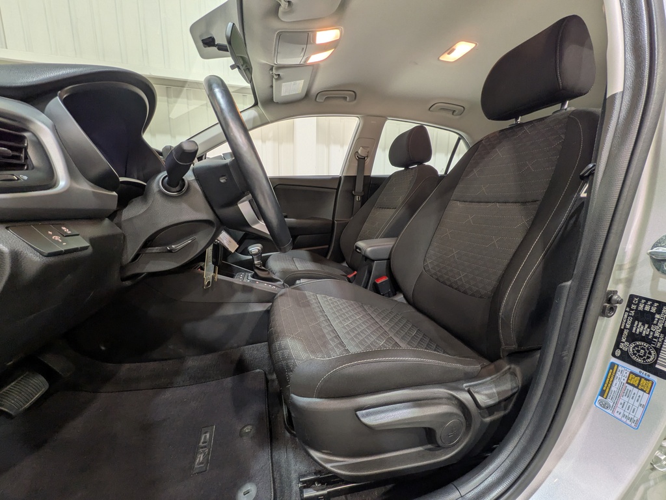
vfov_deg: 85.7
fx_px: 269
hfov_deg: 102.1
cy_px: 250
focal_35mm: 14
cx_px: 333
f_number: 2.2
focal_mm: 1.83
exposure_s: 1/30
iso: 59
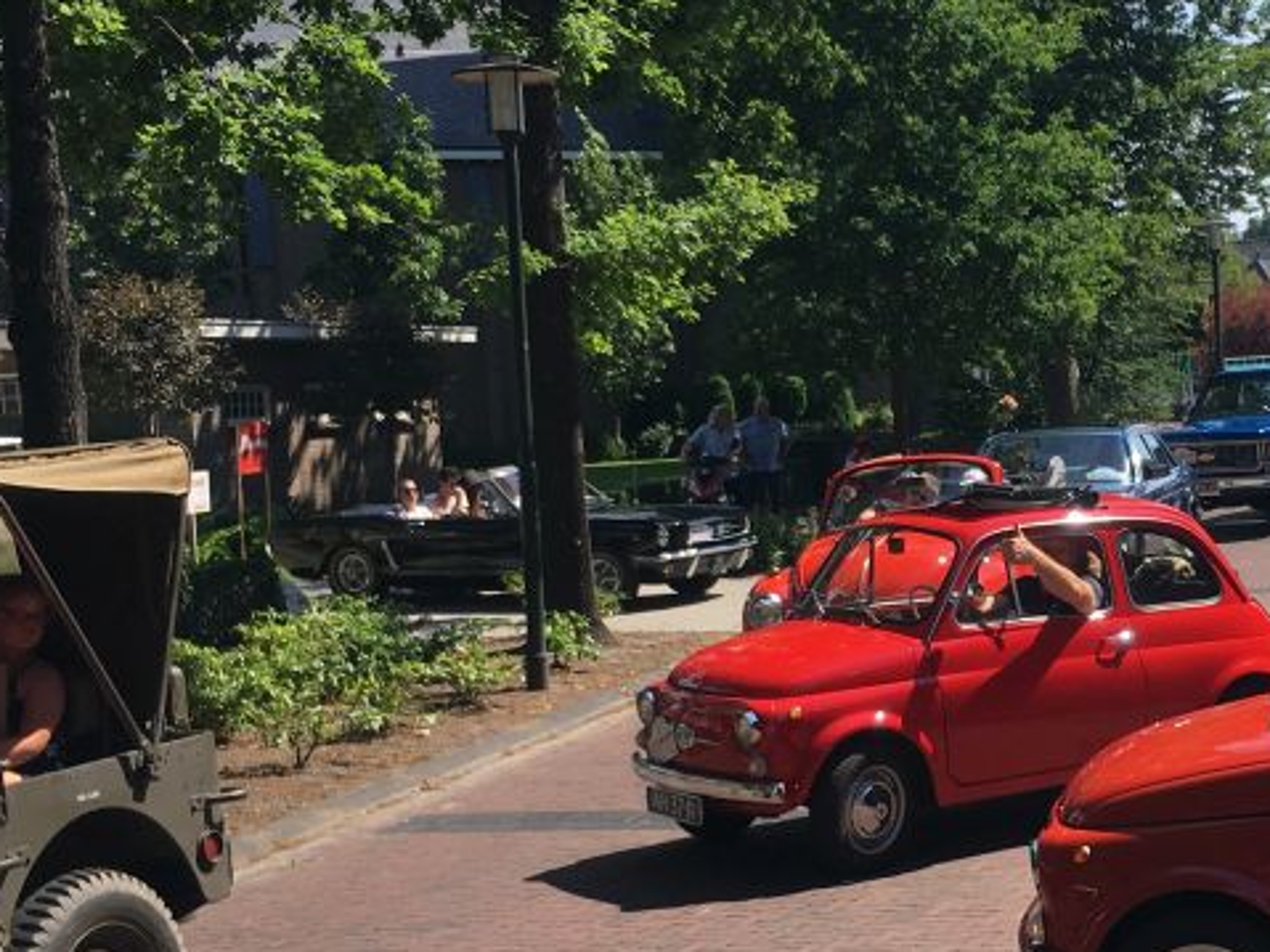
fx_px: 2274
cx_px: 1045
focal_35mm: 62
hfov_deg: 30.3
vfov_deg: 23.6
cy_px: 583
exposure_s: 1/1166
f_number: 2.2
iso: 25
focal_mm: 4.15
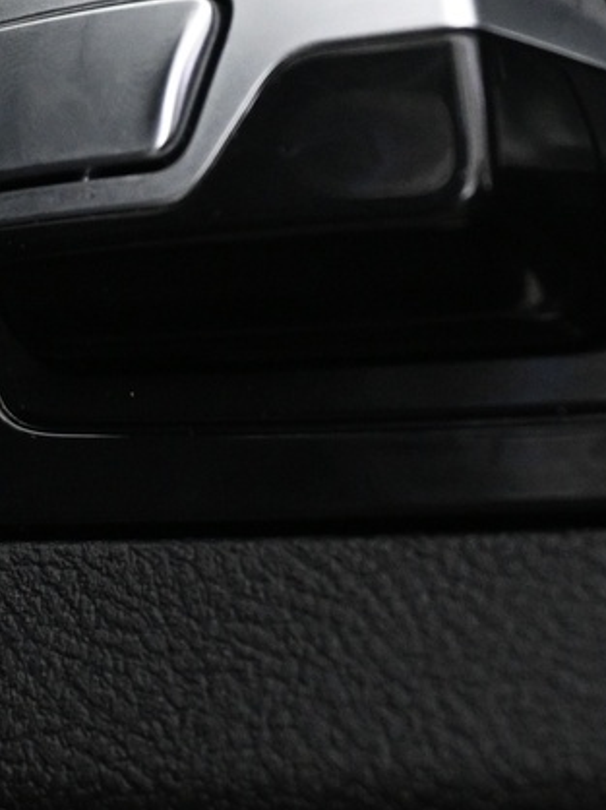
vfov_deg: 15.5
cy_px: 50
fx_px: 2939
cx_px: 685
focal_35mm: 126
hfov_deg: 11.6
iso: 1600
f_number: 4
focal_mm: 22.5
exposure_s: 1/30
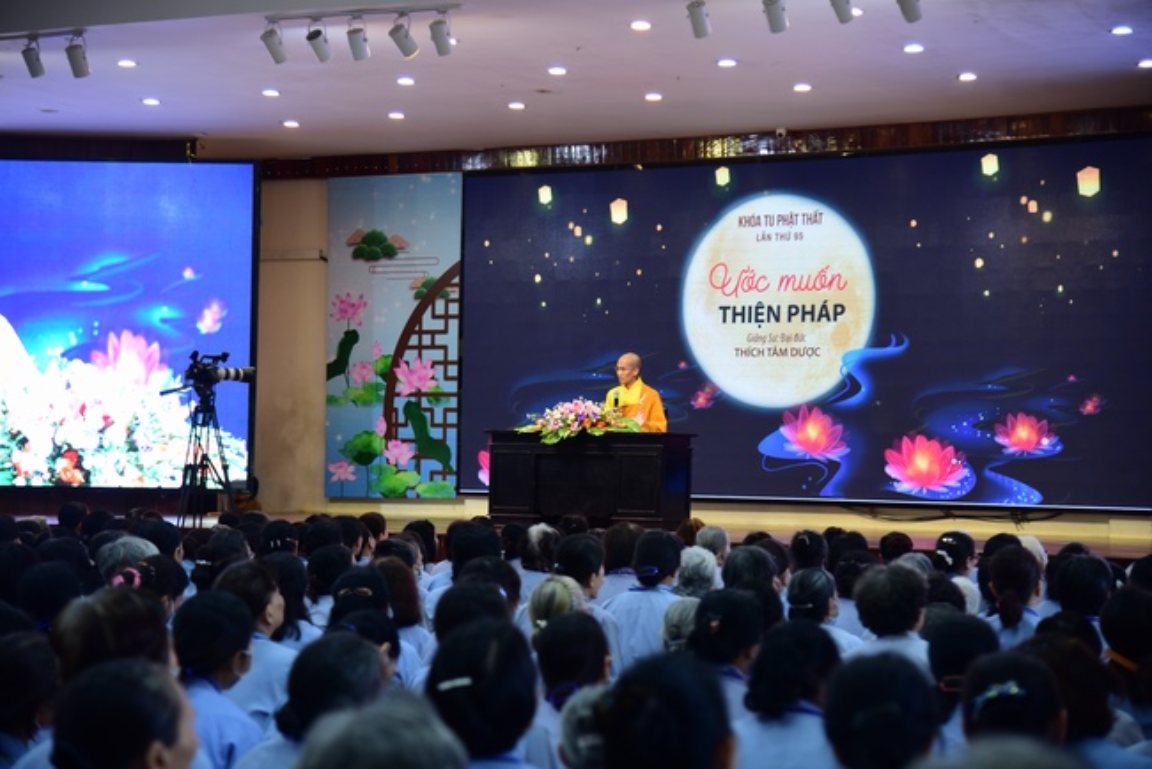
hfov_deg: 24.8
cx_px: 576
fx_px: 2625
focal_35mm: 82
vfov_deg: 16.7
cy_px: 384
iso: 800
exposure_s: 1/40
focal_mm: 82
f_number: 4
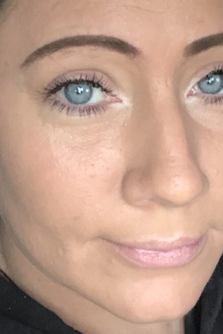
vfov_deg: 24.2
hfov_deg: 16.3
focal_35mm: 84
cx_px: 109
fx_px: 780
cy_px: 172
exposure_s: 1/40
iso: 200
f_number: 2.2
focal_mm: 2.87
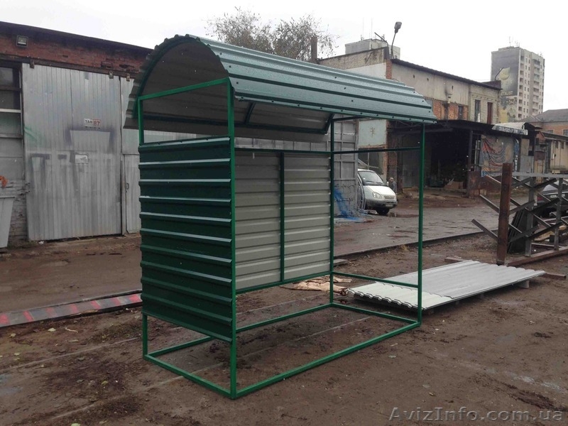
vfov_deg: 42.9
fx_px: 541
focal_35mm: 33
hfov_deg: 55.4
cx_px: 284
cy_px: 213
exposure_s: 1/240
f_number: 2.4
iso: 50
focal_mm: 4.12
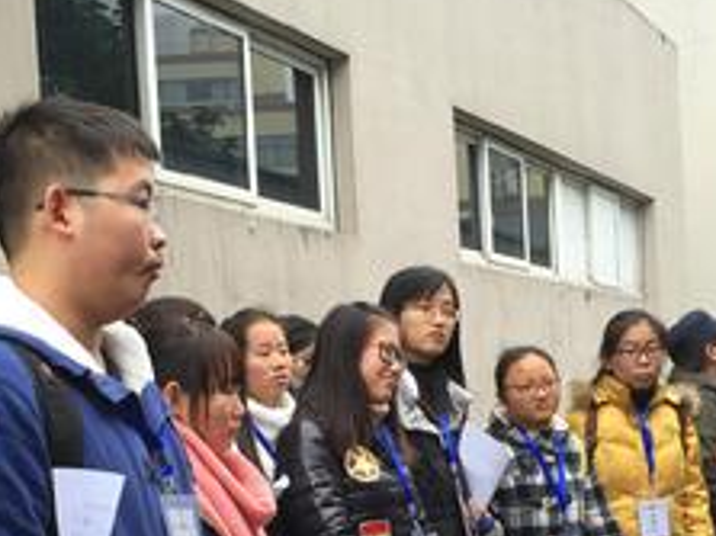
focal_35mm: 65
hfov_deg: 29.8
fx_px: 1344
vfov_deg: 22.2
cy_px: 451
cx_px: 372
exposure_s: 1/120
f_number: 2.2
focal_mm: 4.15
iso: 32
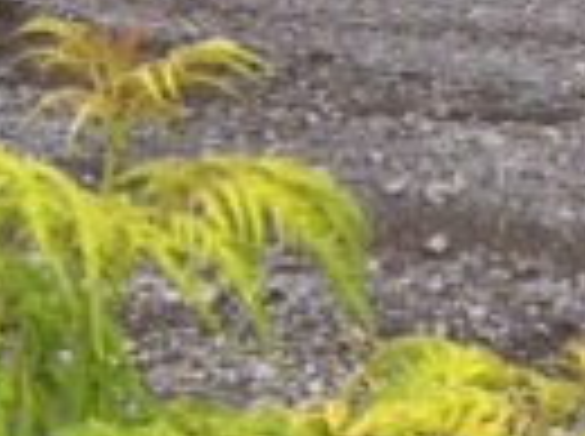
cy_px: 778
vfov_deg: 9.0
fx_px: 2665
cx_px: 112
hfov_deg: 12.5
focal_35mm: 158
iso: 32
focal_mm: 3.3
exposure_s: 1/374
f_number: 2.4
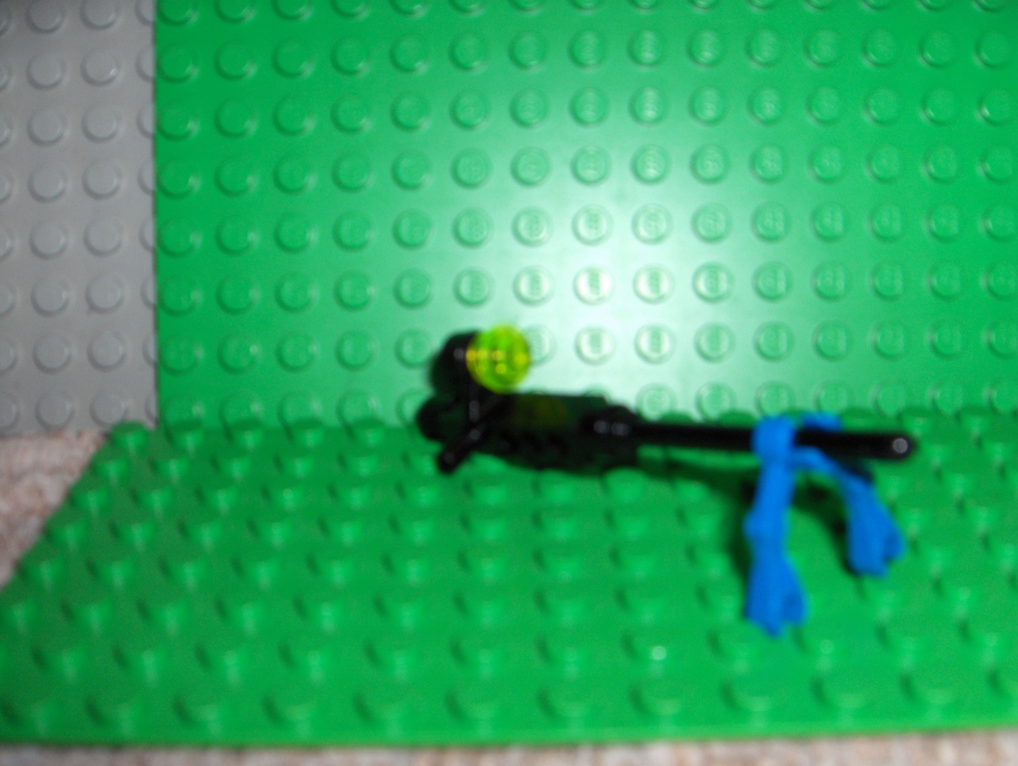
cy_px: 383
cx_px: 509
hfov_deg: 47.8
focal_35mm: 39
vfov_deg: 36.9
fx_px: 1148
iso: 100
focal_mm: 8
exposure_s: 1/60
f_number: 4.8
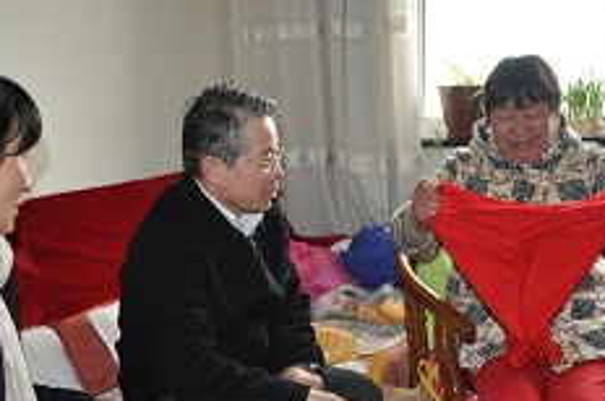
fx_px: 839
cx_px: 286
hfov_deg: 39.6
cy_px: 342
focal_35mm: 50
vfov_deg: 26.2
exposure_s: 1/60
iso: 800
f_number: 3.5
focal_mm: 18
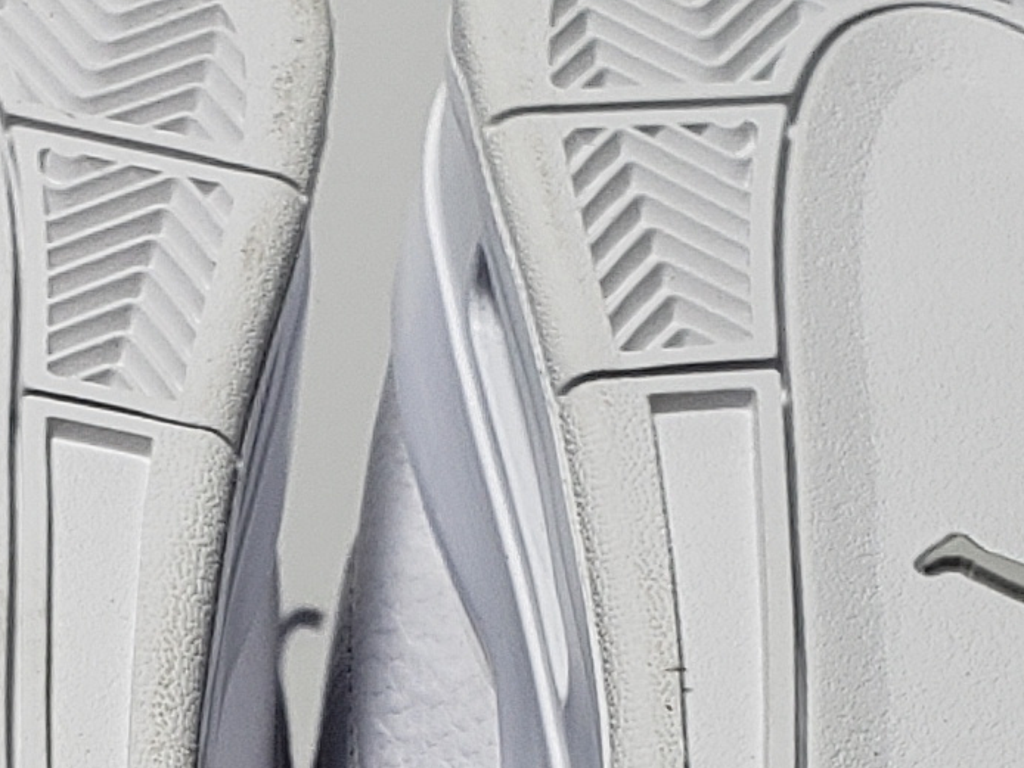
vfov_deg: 9.5
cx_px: 202
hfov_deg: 13.0
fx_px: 4468
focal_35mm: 151
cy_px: 1260
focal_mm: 4.3
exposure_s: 1/285
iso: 50
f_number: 2.4
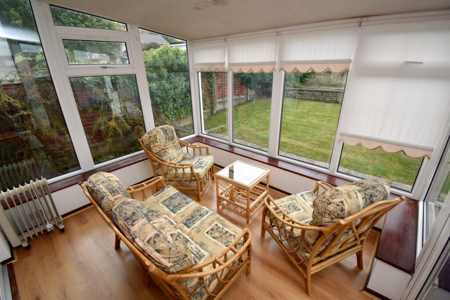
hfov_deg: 100.4
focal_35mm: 15
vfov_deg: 77.3
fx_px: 187
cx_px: 225
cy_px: 150
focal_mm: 10
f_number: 5
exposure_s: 1/100
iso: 100
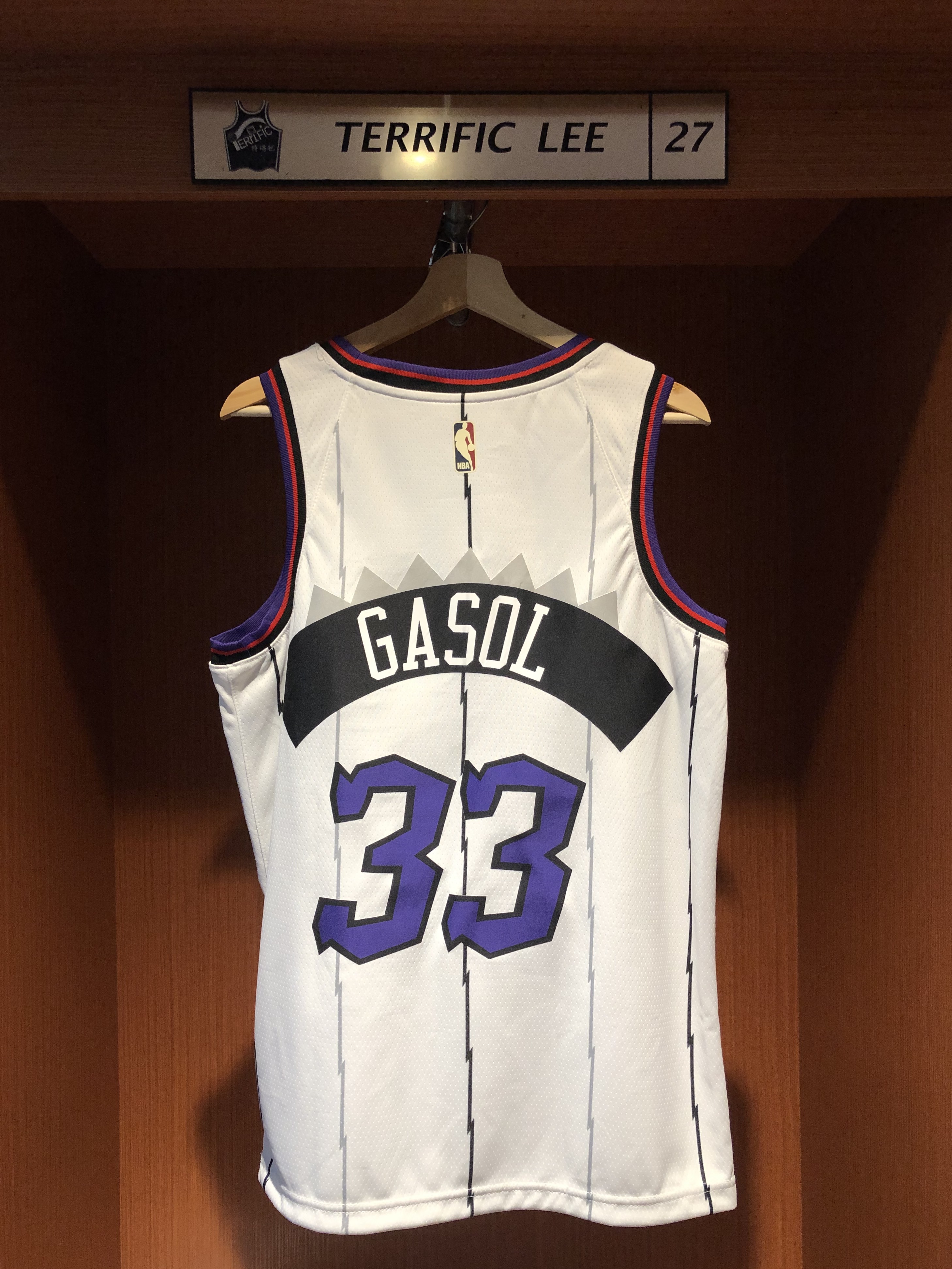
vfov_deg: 61.6
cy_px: 652
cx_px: 467
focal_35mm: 29
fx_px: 1063
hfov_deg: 48.2
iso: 32
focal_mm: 3.99
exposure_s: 1/30
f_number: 1.8
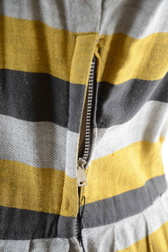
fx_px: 1109
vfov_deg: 13.0
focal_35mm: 159
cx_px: 84
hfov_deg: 8.7
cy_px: 126
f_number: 7.1
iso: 200
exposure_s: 1/160
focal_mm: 105
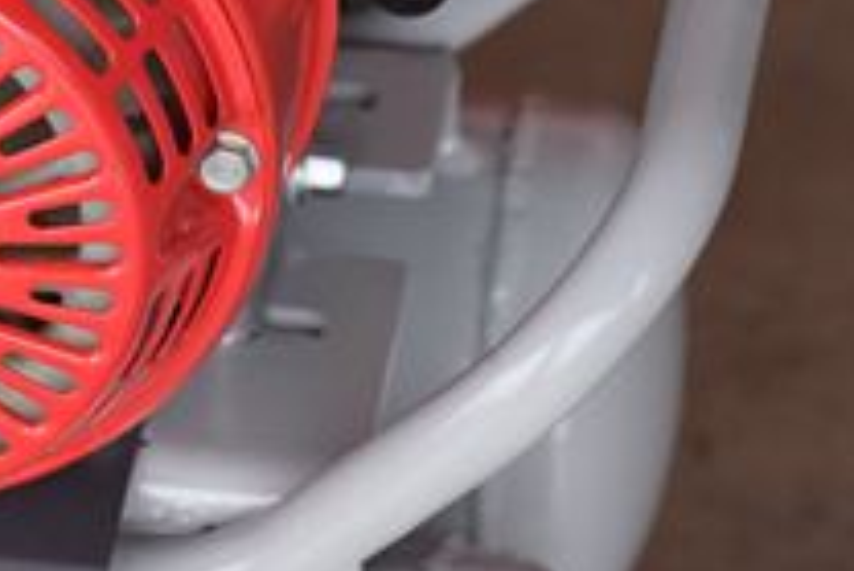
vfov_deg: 4.1
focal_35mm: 332
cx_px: 0
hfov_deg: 6.2
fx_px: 7881
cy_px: 25
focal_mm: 92
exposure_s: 1/800
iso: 1250
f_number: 6.3
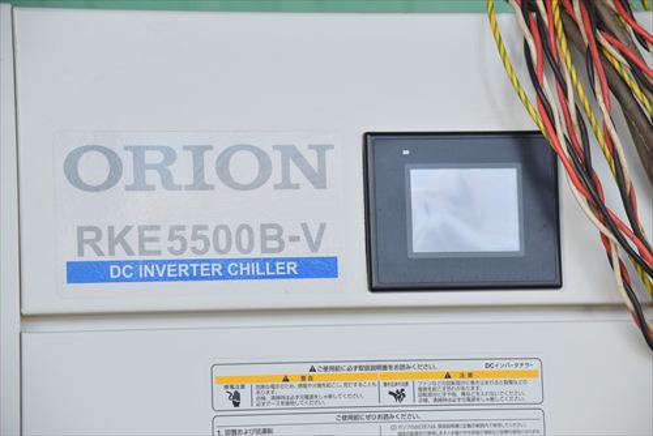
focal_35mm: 129
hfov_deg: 15.9
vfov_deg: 10.6
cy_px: 218
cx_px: 326
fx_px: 2341
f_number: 6.3
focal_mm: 86
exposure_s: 1/1250
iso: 1250
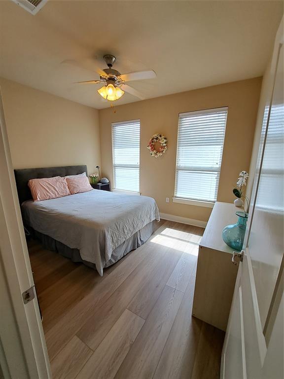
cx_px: 142
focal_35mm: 13
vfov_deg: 106.2
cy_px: 190
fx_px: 142
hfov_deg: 89.9
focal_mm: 1.74
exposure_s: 1/120
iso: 50
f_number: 2.2
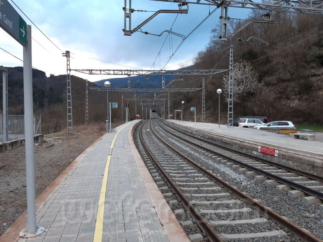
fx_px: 243
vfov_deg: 53.1
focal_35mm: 26
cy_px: 121
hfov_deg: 67.3
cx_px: 162
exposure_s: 1/100
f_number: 1.7
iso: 64
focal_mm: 3.92
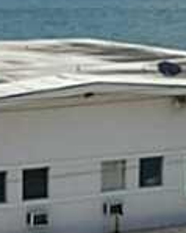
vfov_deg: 11.1
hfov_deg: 8.8
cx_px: -22
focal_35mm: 173
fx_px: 1192
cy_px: 52
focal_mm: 4.12
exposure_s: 1/2088
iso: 50
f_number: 2.4
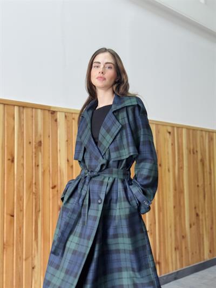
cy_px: 144
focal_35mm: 48
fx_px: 399
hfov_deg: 30.3
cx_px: 108
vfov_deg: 39.6
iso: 200
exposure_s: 1/50
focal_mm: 6.76
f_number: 1.78
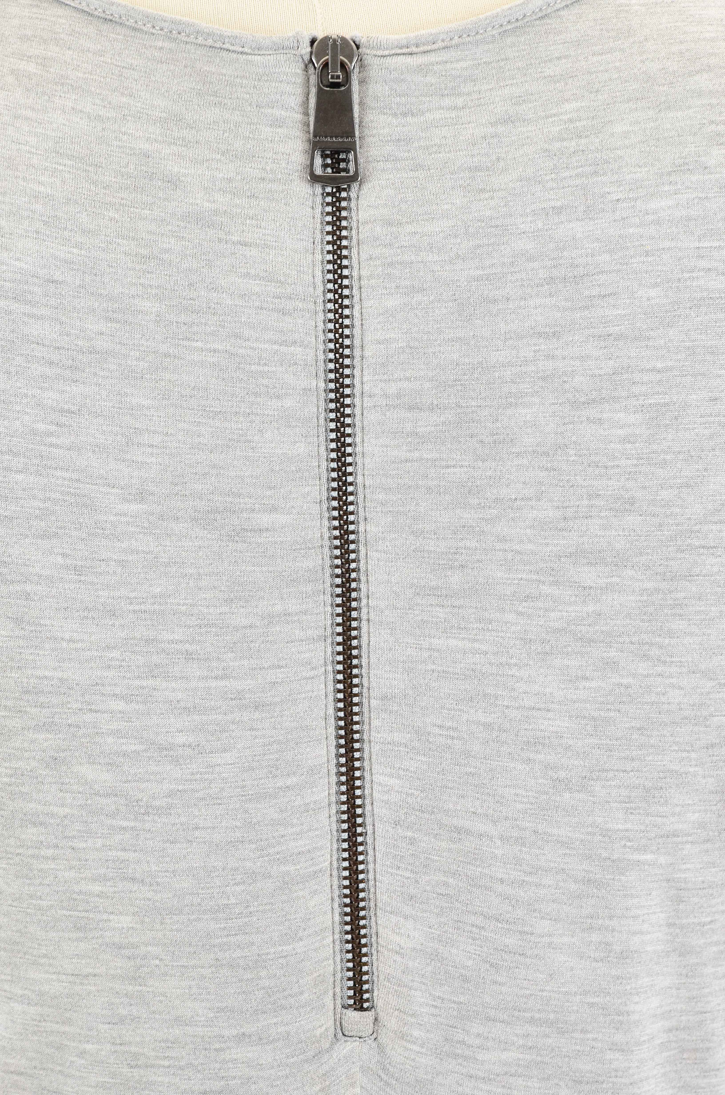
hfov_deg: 8.7
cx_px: 362
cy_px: 548
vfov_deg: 13.1
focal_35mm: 158
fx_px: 4779
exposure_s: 1/60
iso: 400
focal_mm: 105
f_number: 10
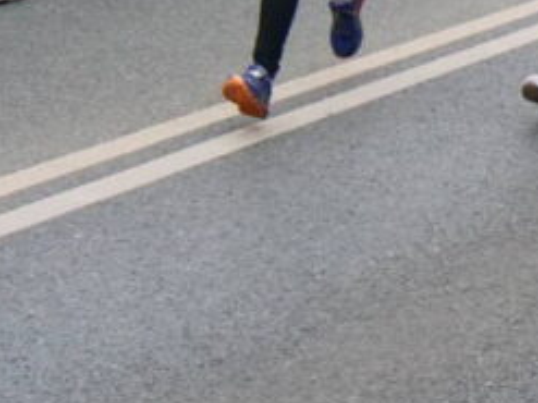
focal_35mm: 151
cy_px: -93
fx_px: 2346
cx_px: 697
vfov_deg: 9.7
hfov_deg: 12.7
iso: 800
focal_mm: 19
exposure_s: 1/400
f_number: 3.8
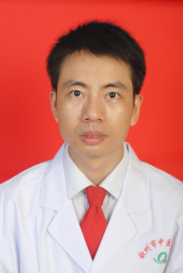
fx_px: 627
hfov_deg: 16.6
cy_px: 136
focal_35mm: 82
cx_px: 92
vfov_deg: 24.6
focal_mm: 55
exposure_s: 1/100
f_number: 8
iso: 100
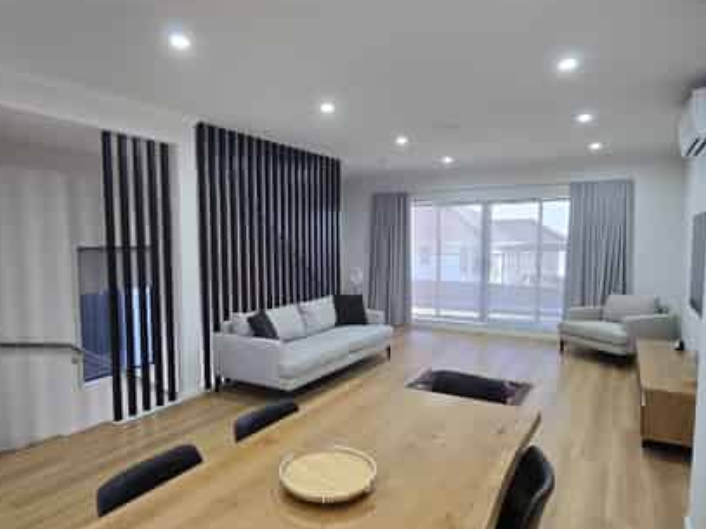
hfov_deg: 79.0
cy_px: 278
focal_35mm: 21
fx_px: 428
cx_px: 337
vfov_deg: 63.4
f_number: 2.2
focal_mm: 2.2
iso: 125
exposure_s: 1/50
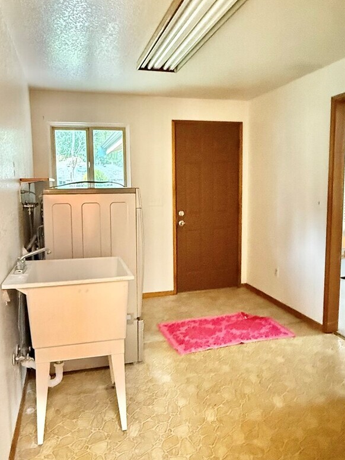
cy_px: 217
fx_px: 345
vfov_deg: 67.2
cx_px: 149
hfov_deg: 52.9
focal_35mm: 26
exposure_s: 1/40
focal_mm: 2.22
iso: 1250
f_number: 2.2
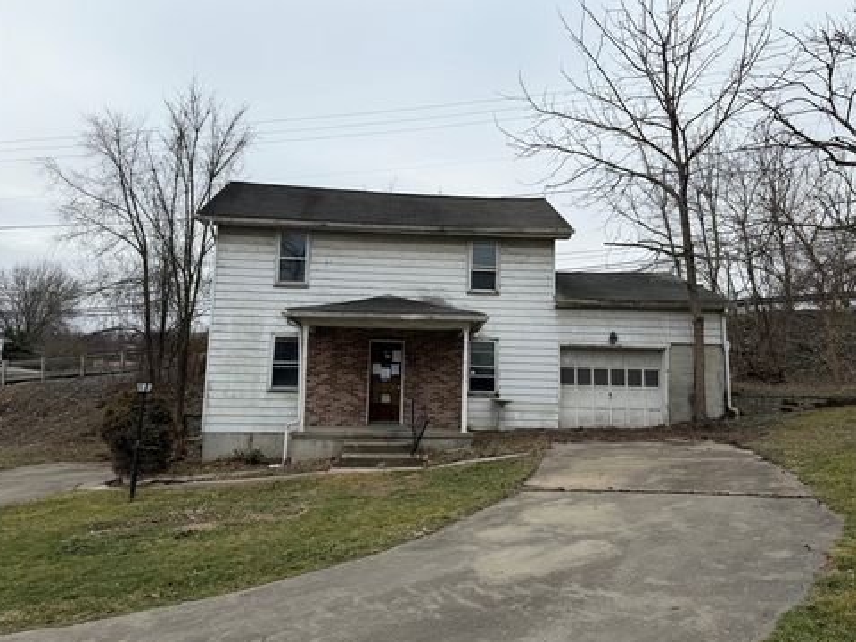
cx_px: 433
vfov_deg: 54.9
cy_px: 318
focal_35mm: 25
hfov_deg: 69.4
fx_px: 618
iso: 80
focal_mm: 6.76
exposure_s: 1/2525
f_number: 1.78
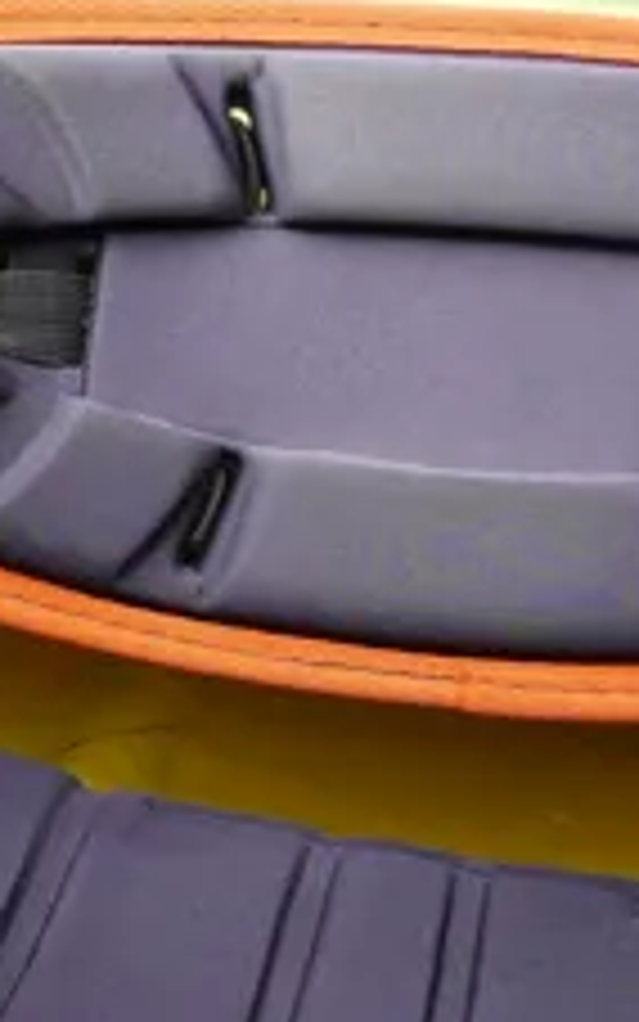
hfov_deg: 9.1
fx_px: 3954
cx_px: -176
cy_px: 810
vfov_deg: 14.6
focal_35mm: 142
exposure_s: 1/250
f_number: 6.3
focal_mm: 19
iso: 200
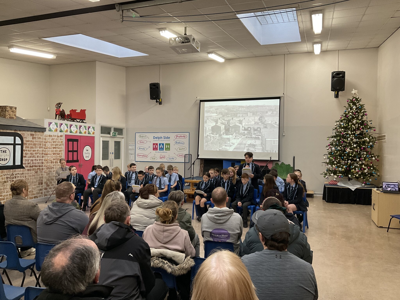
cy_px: 150
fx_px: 335
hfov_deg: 61.7
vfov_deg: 48.2
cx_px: 200
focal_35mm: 29
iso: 100
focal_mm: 3
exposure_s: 1/60
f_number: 1.8
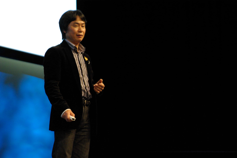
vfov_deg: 6.8
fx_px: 1335
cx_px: 118
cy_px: 79
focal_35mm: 202
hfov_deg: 10.1
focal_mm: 135
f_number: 4.5
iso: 1100
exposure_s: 1/20
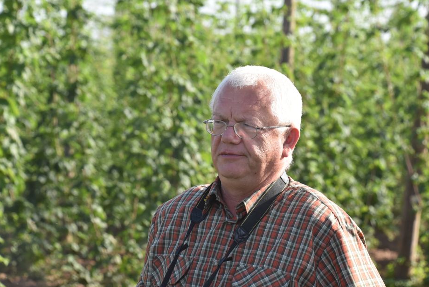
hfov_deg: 12.9
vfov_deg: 8.7
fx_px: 1891
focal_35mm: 159
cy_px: 129
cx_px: 230
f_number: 8
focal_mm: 95
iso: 800
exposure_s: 1/1000
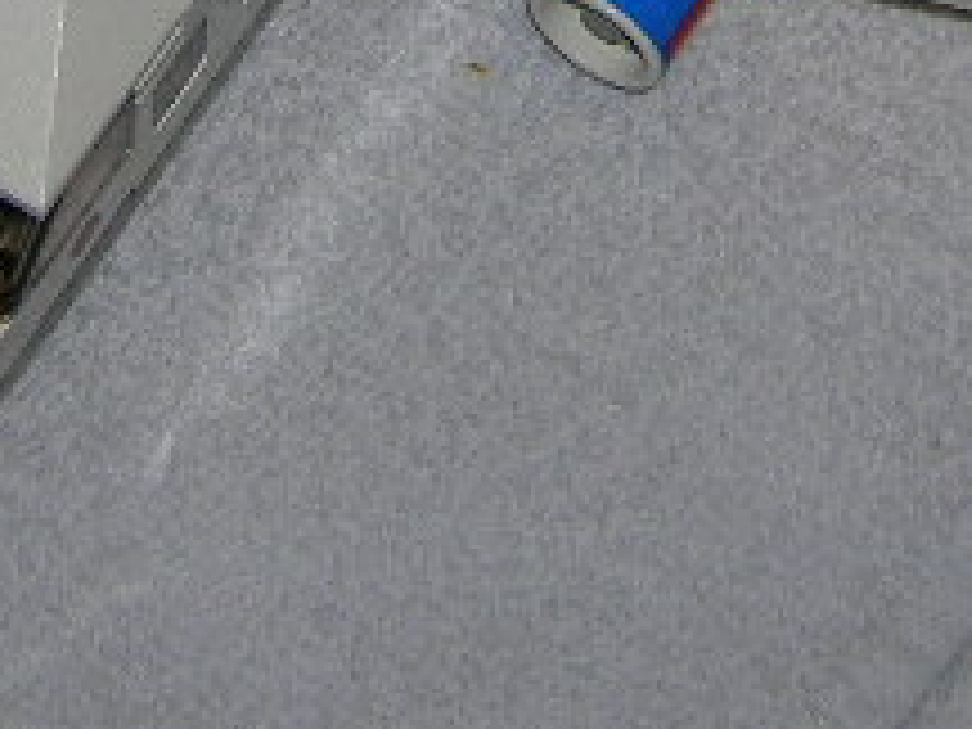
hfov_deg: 12.3
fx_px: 4521
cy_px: -536
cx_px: 549
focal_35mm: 161
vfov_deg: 8.9
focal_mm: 5.7
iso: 50
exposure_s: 1/60.1
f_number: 2.9
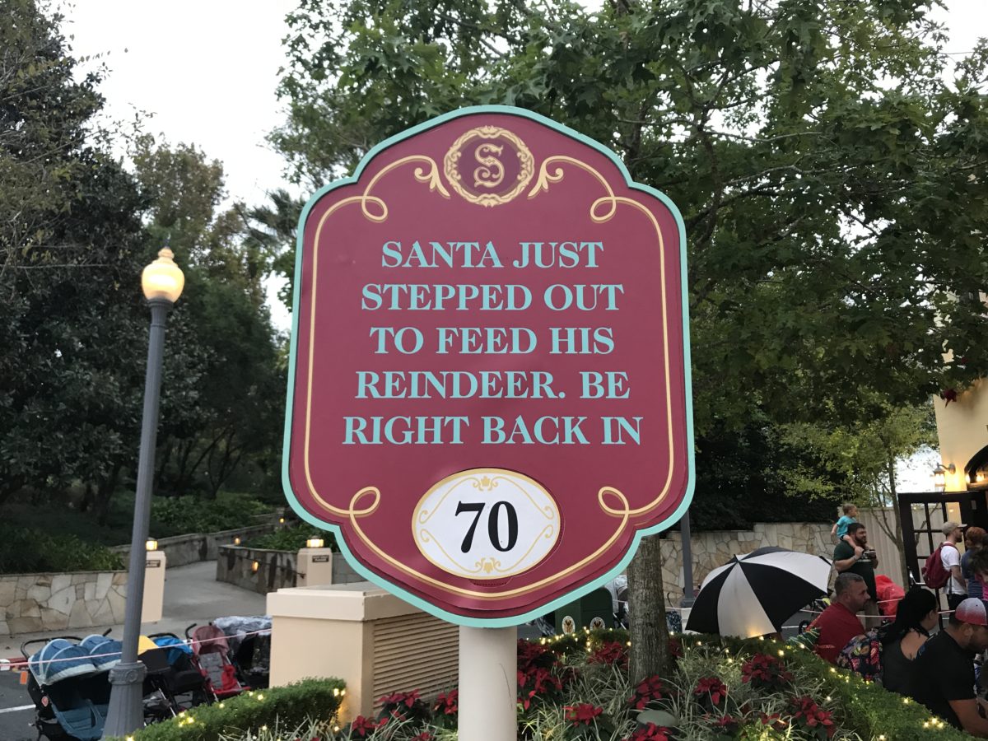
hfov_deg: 63.4
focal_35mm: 28
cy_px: 370
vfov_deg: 49.7
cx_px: 494
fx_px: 799
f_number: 1.8
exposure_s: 1/20
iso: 40
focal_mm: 3.99
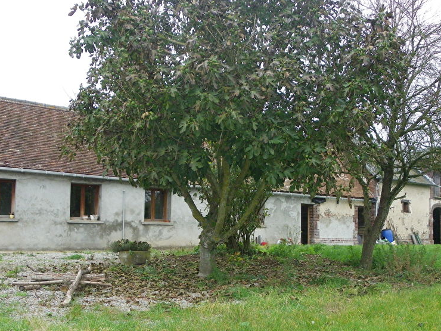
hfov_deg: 51.4
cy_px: 208
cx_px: 217
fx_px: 459
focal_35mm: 36
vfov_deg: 39.4
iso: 125
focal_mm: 4.6
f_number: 3.2
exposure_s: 1/250
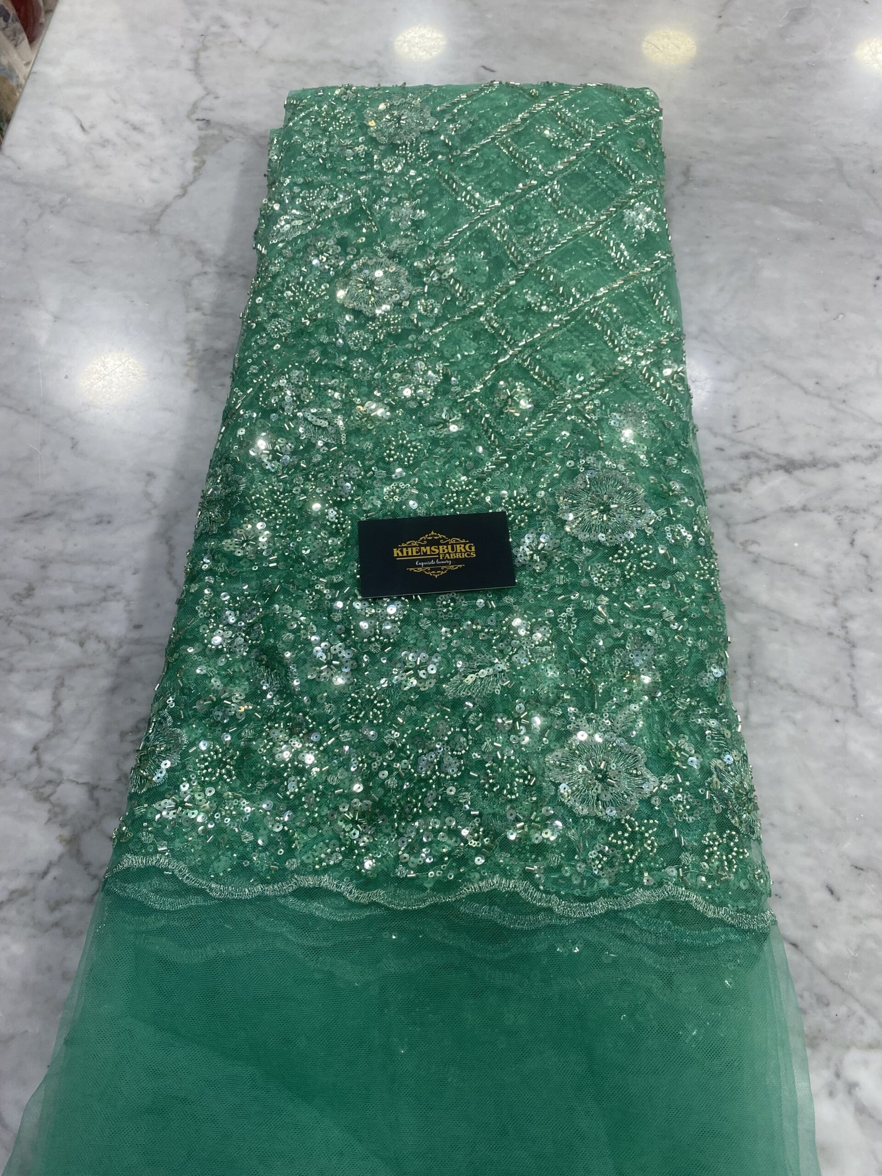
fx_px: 883
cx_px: 441
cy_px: 588
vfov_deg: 67.3
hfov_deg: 53.1
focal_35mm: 26
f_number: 1.8
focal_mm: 4.25
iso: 100
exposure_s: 1/100
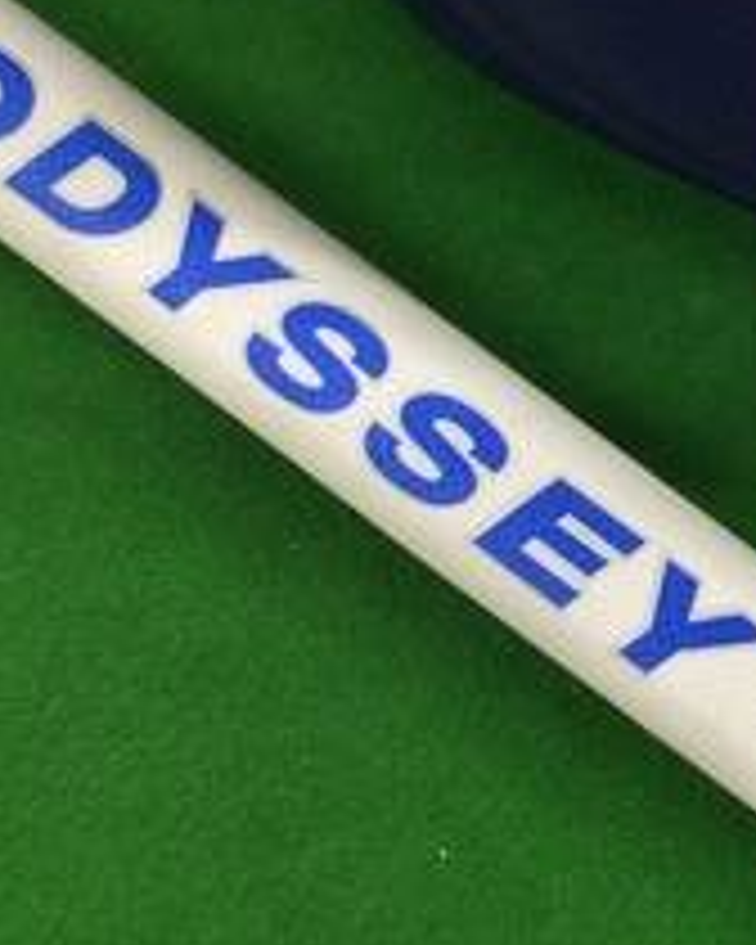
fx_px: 2573
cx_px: 608
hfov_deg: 16.6
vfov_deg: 20.8
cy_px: 369
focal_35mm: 92
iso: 50
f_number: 2.4
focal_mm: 3.3
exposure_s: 1/30
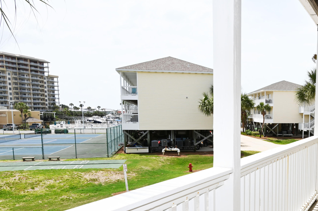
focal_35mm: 38
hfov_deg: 48.6
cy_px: 155
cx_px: 242
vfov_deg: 34.4
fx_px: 335
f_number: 13
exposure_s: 1/200
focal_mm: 16
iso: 100
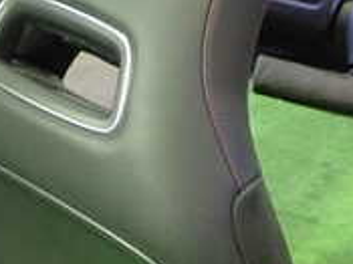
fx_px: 1050
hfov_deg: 19.0
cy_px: 258
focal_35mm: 103
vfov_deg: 14.1
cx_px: 125
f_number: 2.3
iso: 800
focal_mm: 5.4
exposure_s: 1/20
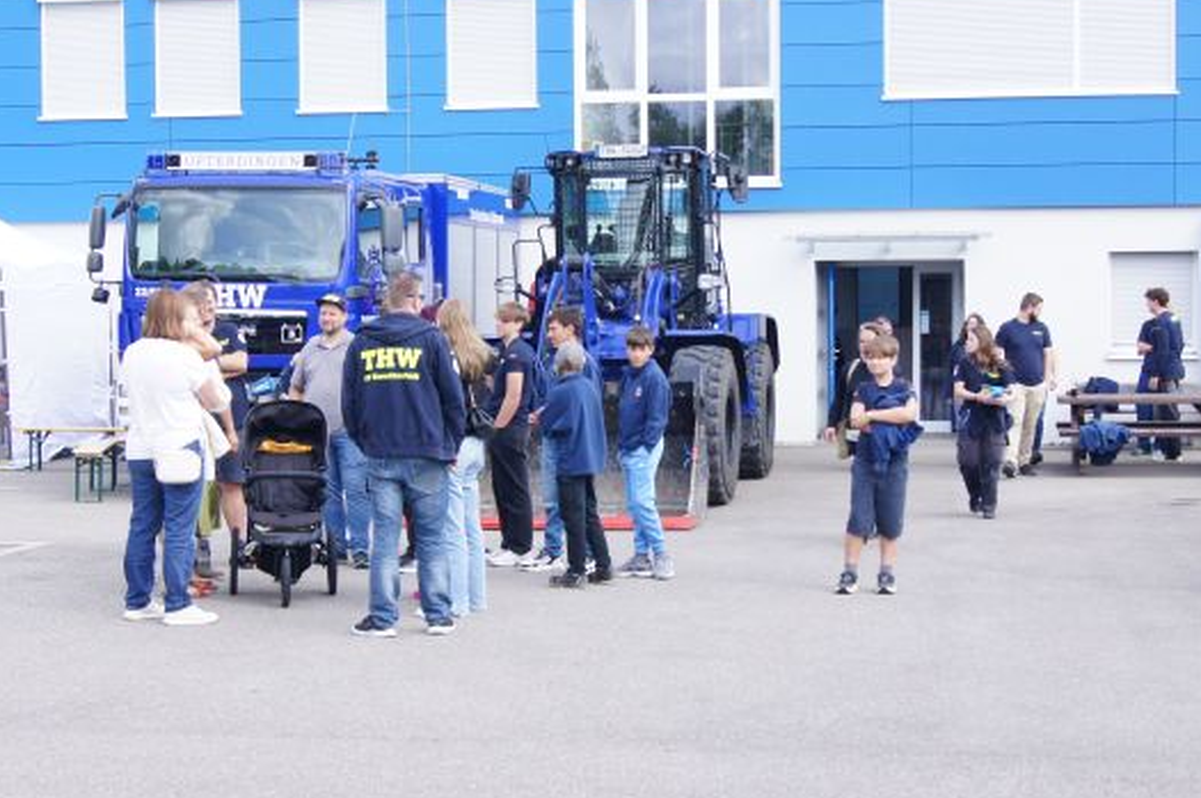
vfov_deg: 21.2
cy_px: 396
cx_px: 604
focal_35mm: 64
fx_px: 2133
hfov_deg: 31.4
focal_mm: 28
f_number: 7.1
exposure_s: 1/80
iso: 100
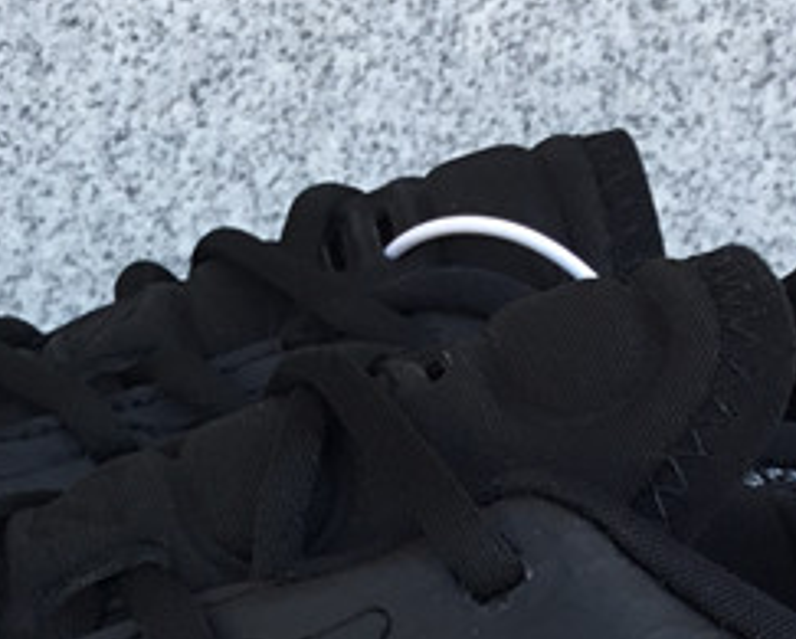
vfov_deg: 13.4
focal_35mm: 112
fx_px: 2642
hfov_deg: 17.0
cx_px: 144
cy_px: 801
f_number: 2.4
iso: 25
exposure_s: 1/108
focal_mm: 3.3
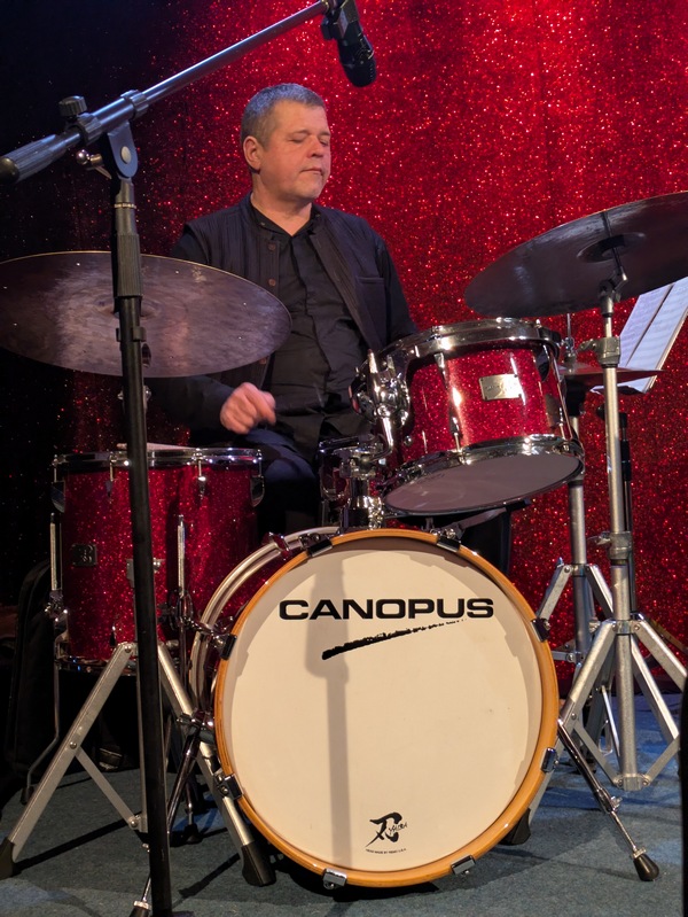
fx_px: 1350
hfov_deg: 28.6
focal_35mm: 51
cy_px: 458
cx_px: 344
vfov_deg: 37.5
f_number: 1.89
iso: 383
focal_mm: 5.43
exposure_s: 1/33.3
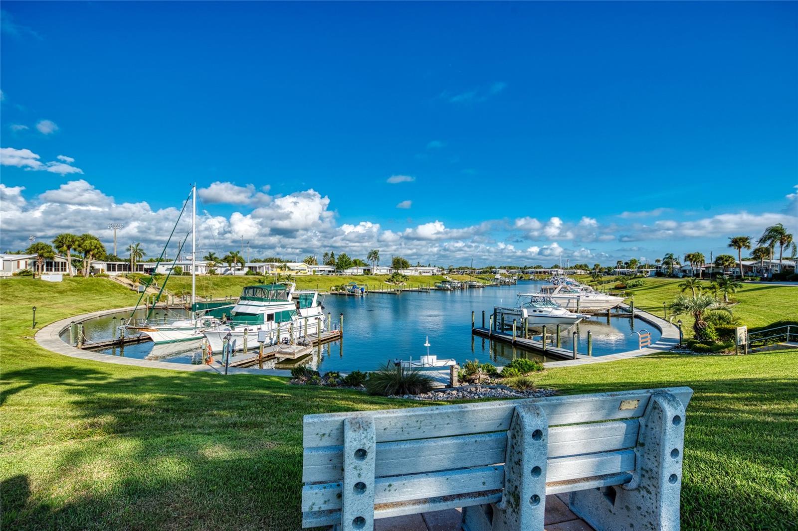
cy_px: 266
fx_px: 355
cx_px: 399
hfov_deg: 96.7
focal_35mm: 16
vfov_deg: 73.7
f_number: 7.1
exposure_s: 1/3200
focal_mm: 16
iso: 160
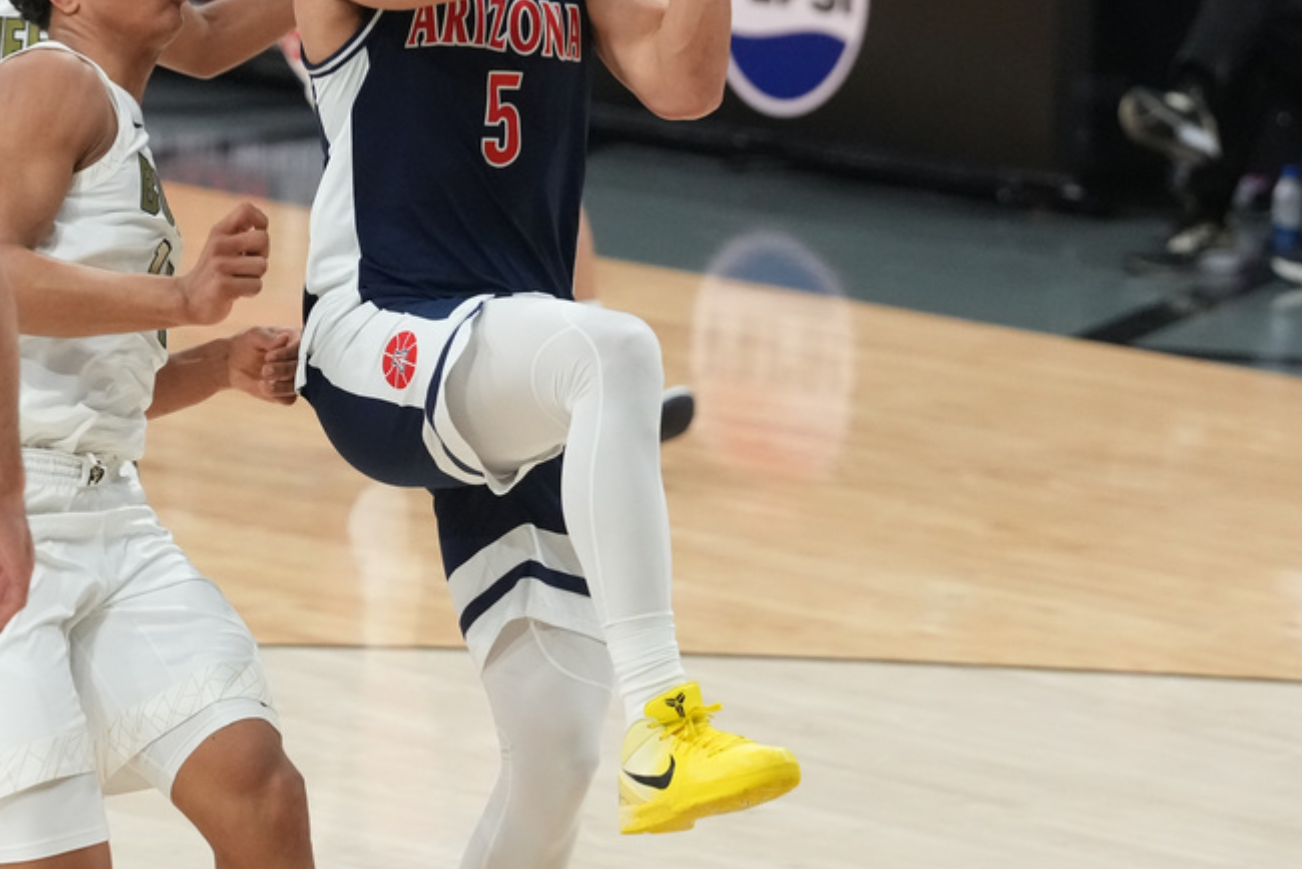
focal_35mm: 345
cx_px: 451
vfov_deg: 4.0
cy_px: 217
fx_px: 12482
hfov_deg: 6.0
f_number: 3.2
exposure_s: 1/2000
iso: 5000
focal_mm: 146
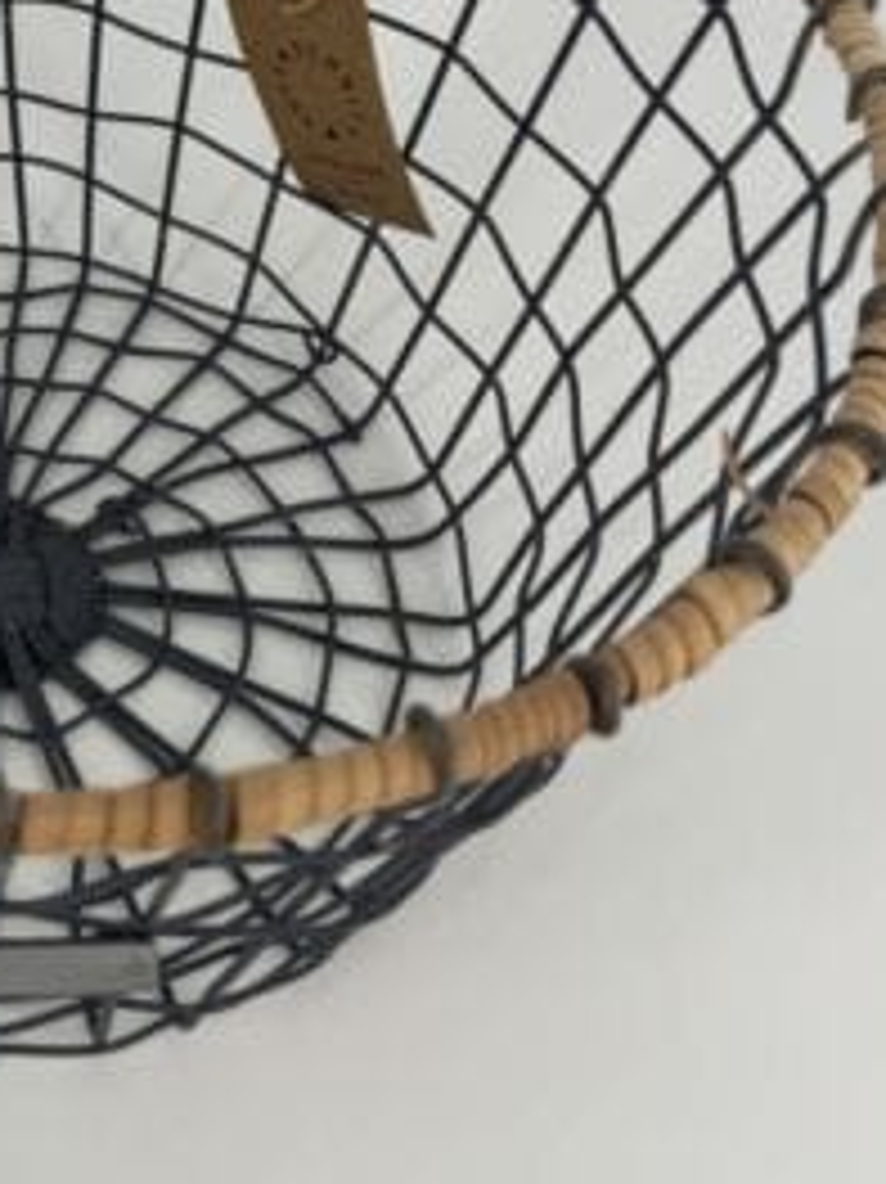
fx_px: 2083
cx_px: -18
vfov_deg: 30.8
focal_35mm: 61
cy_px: 209
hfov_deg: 23.0
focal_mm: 6.76
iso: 80
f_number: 1.78
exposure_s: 1/1524
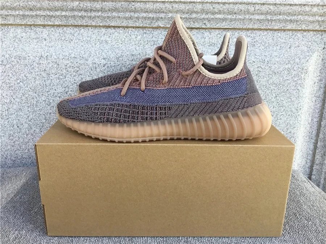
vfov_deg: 45.4
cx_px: 163
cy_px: 122
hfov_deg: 58.4
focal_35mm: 31
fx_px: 292
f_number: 2.4
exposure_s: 1/195
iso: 25
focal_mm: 3.3
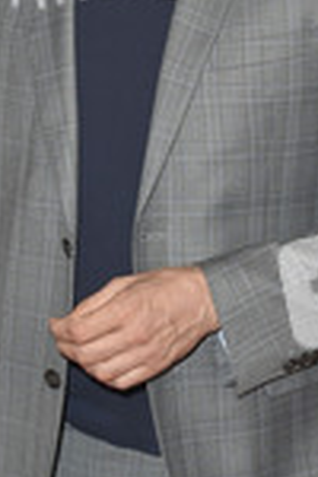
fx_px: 2478
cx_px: 153
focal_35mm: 187
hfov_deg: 7.3
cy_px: 114
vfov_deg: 11.0
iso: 640
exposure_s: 1/250
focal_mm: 70
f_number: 5.6
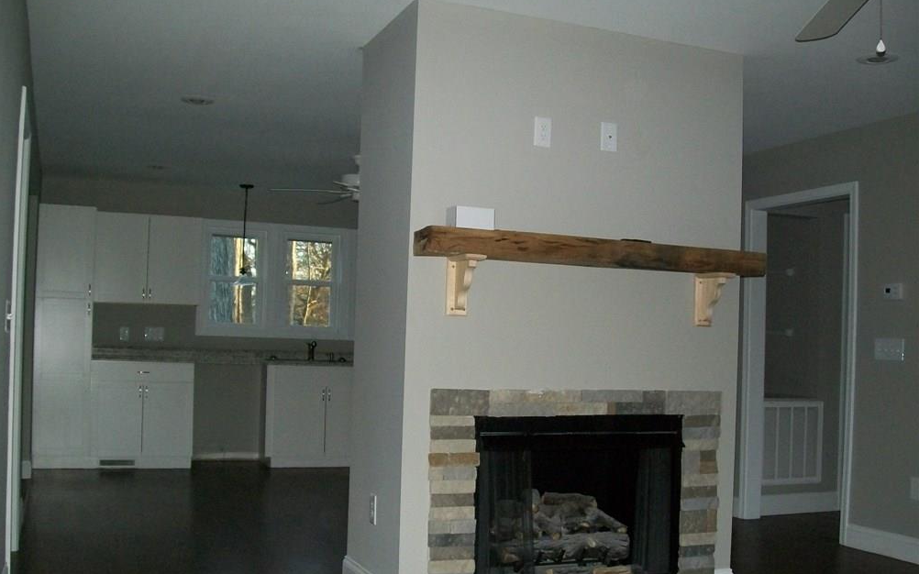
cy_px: 327
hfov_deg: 50.4
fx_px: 977
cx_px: 450
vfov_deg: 32.7
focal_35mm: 39
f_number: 2.7
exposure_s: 1/60
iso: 160
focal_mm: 6
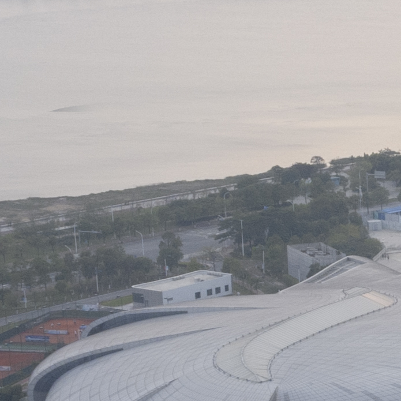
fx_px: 2451
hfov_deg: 8.5
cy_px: 396
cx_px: 990
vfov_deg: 9.3
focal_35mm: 187
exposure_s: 1/100
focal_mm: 10.26
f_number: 7.1
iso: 100
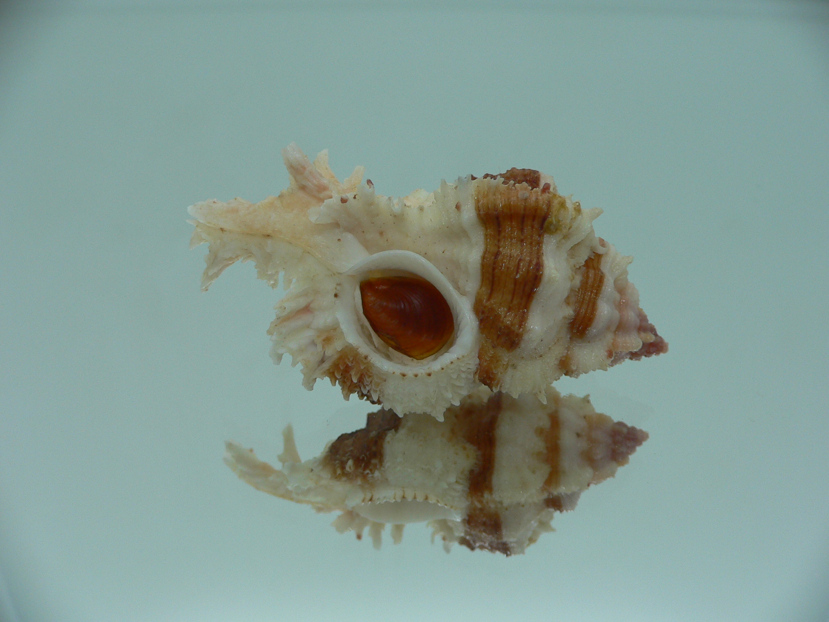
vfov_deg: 40.7
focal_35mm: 35
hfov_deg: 52.6
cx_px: 414
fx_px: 838
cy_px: 311
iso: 80
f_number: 2.8
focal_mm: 4.6
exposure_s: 1/60
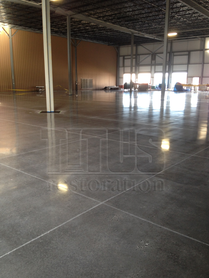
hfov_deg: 40.7
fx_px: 282
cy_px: 139
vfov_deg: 52.6
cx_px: 104
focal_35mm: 35
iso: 64
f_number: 2.4
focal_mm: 4.28
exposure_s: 1/20
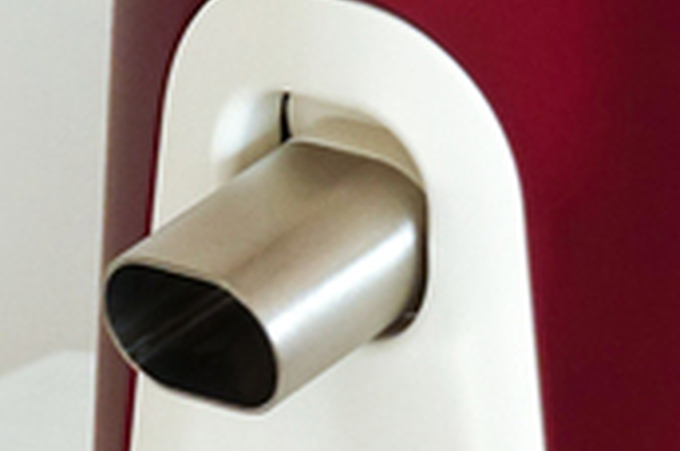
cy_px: 12
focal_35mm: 664
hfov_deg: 3.1
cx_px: 1522
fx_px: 12519
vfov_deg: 2.1
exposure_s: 1/60
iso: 200
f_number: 3.5
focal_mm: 34.68
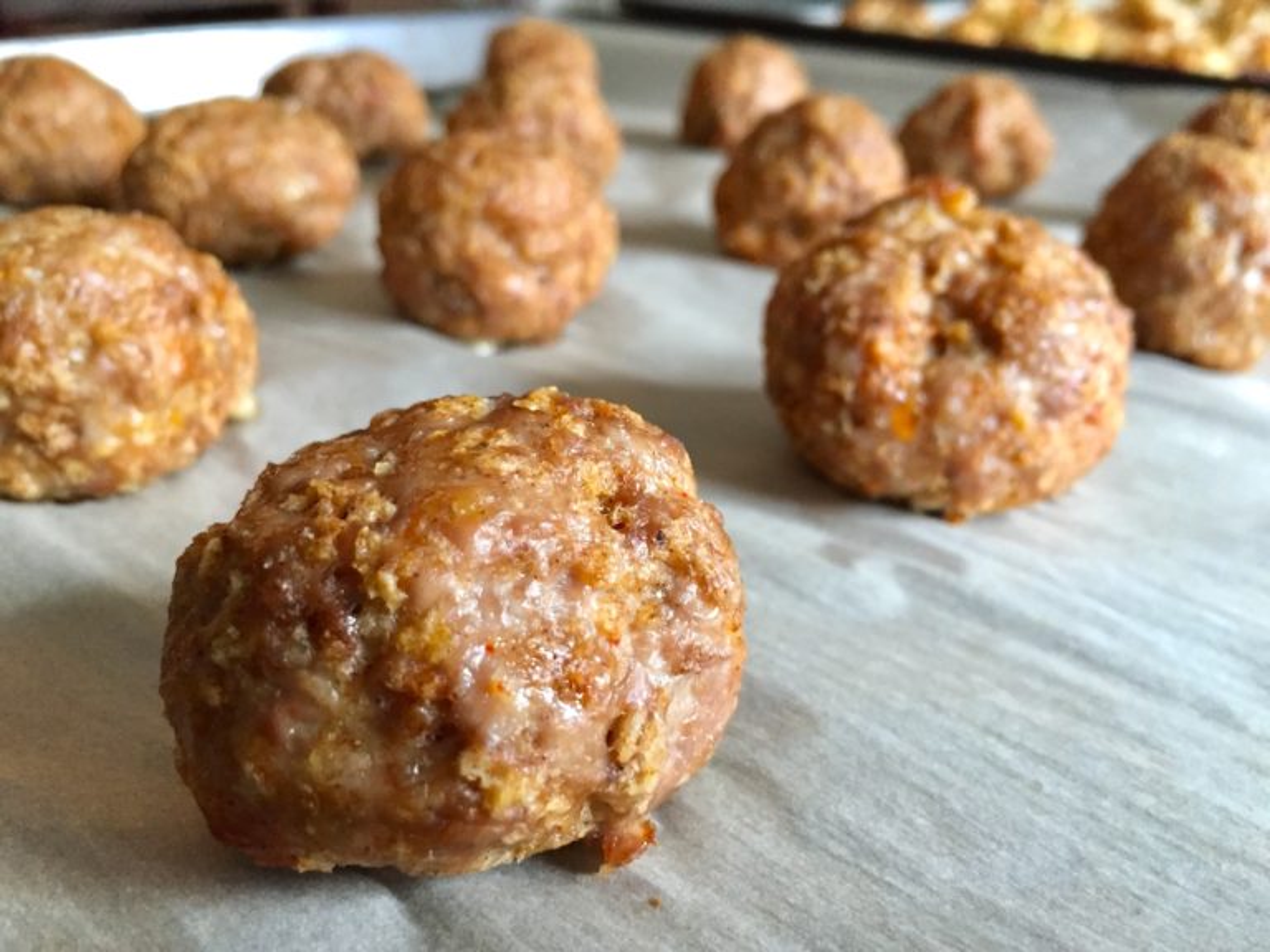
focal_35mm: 29
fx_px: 1064
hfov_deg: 61.7
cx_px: 635
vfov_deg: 48.2
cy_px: 476
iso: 250
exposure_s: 1/15
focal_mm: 4.15
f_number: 2.2
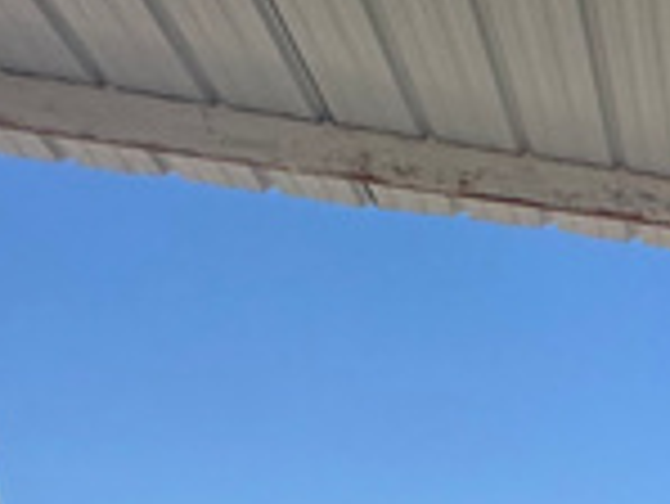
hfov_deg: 12.2
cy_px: 1202
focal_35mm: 96
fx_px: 1860
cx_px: 1889
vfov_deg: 12.3
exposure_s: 1/2212
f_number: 2.2
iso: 50
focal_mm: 2.22
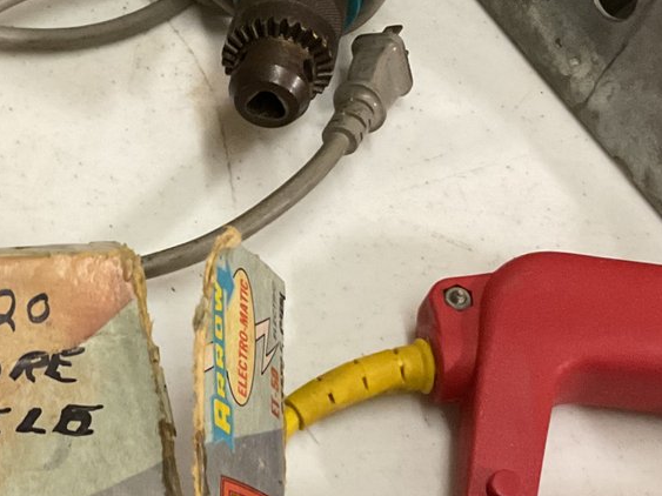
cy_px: 307
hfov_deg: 24.5
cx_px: 115
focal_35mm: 78
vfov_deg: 18.9
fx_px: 1491
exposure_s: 1/40
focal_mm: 3
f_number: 1.8
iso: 320
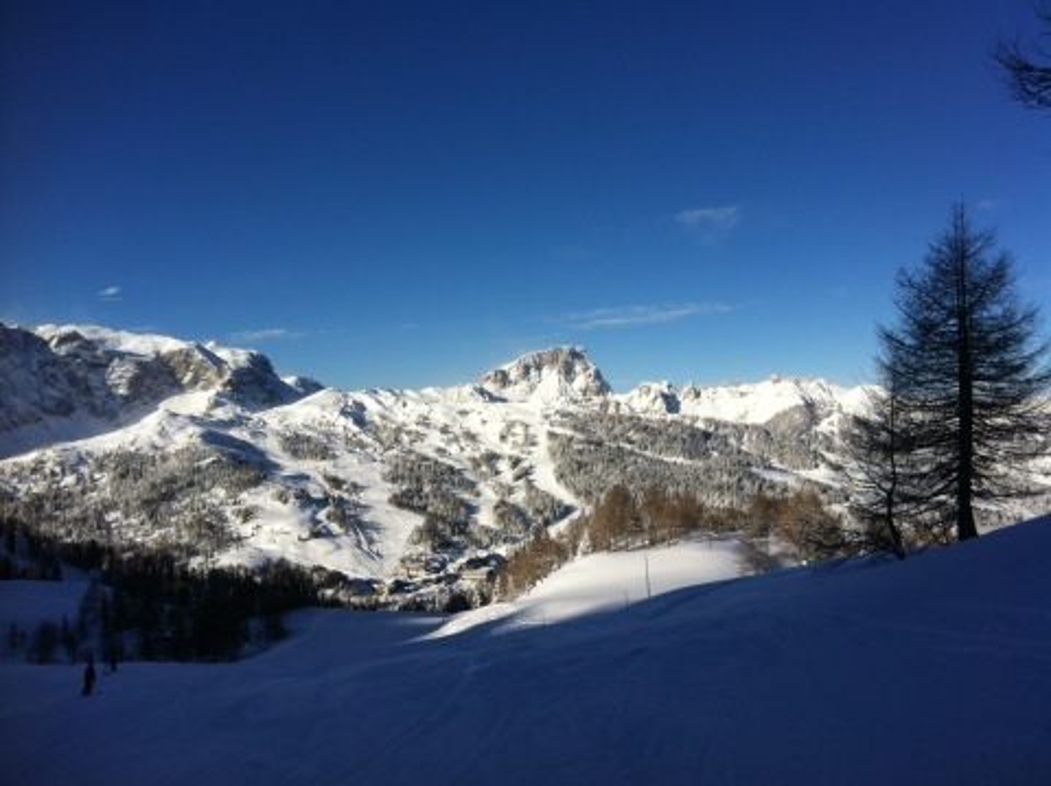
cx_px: 526
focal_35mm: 35
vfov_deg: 40.6
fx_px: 1062
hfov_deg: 52.7
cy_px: 393
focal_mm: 3.85
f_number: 2.8
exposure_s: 1/2742
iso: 80
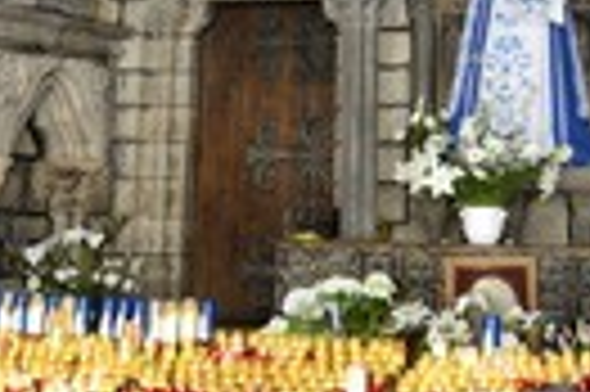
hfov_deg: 26.2
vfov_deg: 16.5
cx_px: 387
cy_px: -153
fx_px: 1260
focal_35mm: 77
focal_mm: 24
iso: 800
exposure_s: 1/30
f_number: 7.1
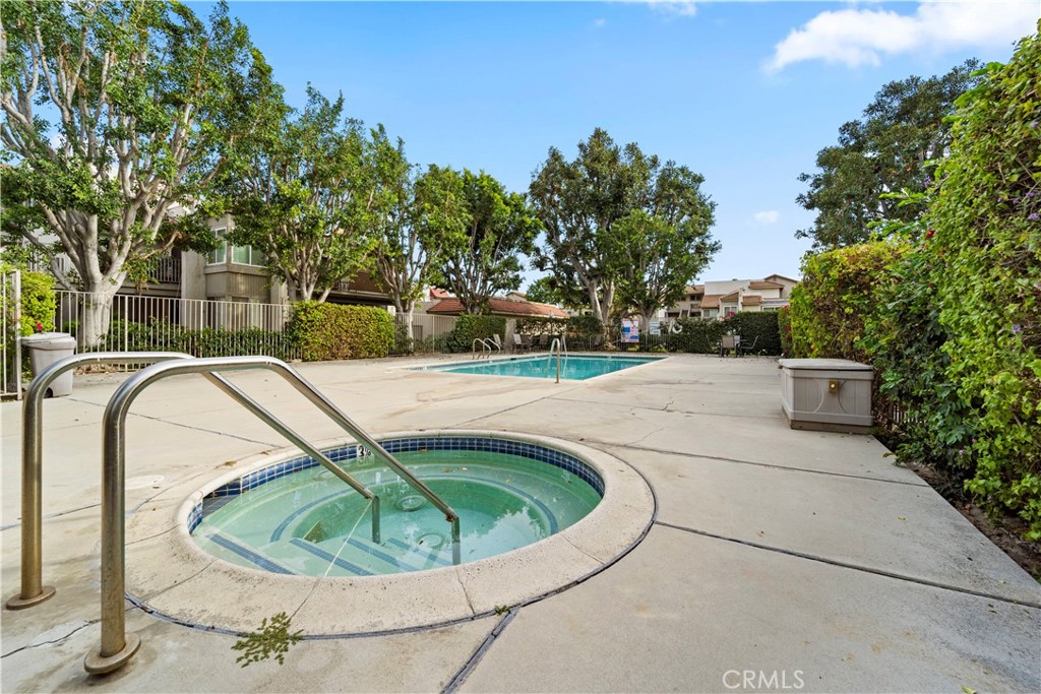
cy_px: 347
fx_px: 405
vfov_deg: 81.2
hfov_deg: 104.2
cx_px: 520
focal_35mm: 14
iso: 200
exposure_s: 1/125
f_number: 9
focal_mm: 14
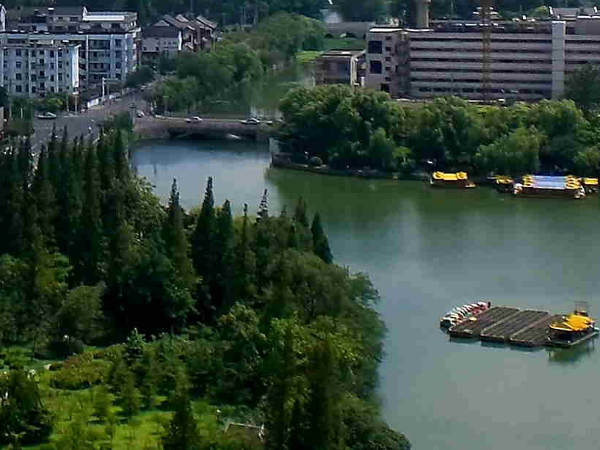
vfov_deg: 11.2
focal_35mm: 131
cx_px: -95
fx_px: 2271
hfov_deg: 14.6
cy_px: -54
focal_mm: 6.3
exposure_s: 1/640
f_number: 4.4
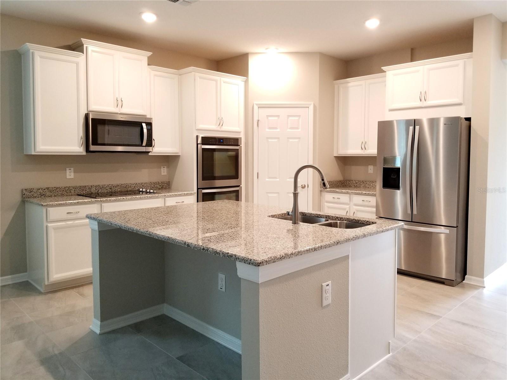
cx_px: 254
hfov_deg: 67.3
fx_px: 381
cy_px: 190
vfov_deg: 53.1
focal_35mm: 26
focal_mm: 4.25
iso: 200
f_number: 1.7
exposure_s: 1/60
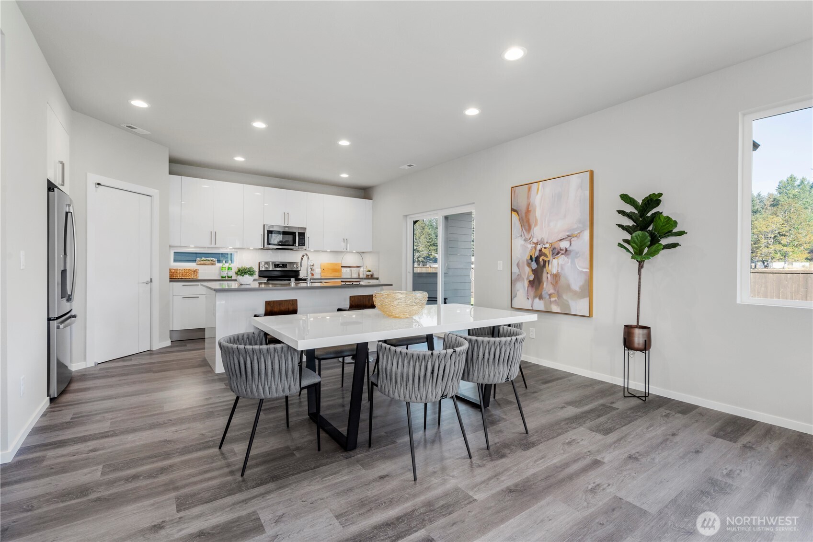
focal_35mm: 16
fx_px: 361
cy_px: 271
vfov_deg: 73.7
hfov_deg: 96.7
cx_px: 406
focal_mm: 16
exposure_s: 1/20
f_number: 9
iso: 800
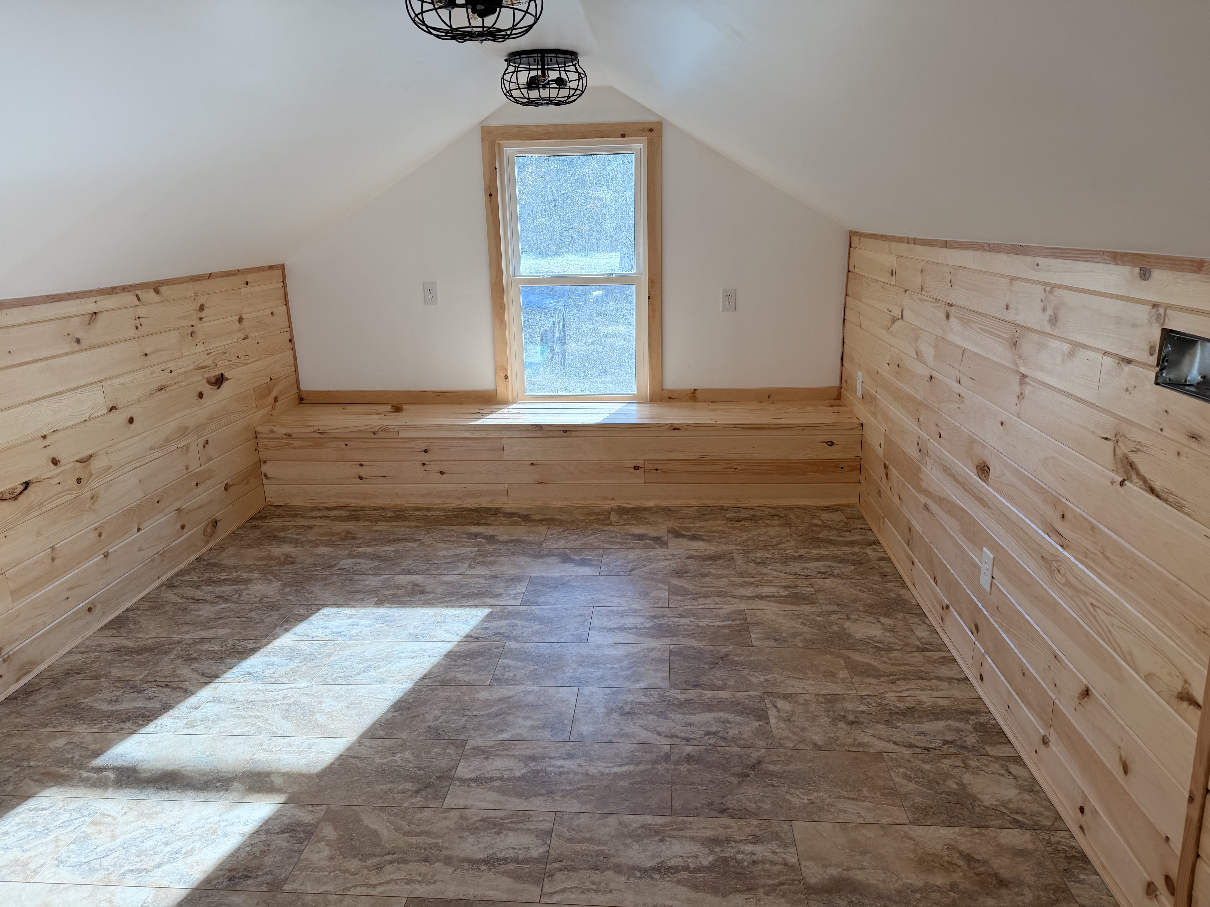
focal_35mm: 24
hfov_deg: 71.6
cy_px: 454
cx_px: 605
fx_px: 839
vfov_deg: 56.8
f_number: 1.78
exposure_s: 1/355
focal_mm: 6.76
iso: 80
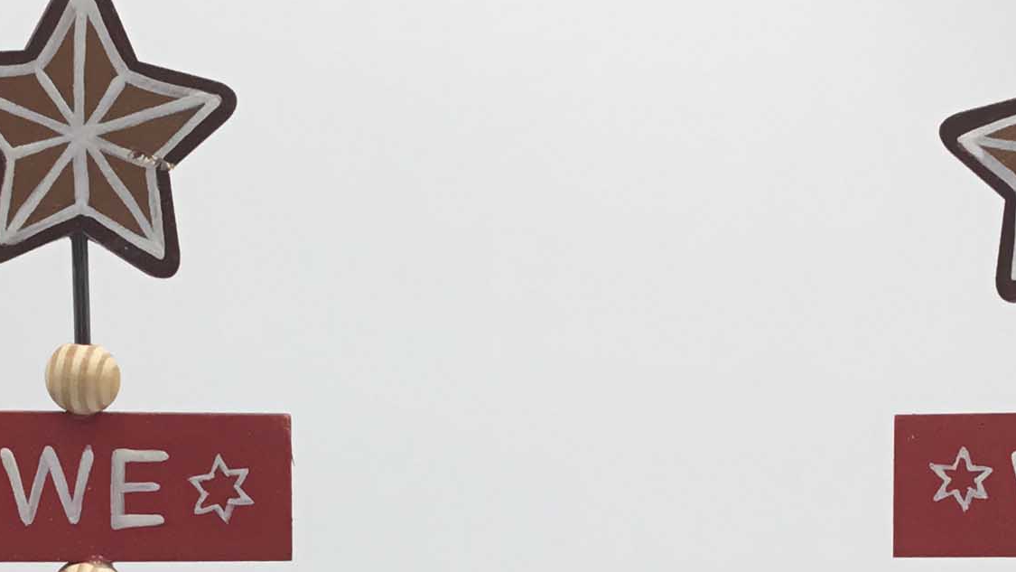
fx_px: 2640
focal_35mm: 98
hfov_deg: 21.8
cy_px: 806
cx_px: 594
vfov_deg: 11.9
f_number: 2.4
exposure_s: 1/125
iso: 25
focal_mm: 3.3
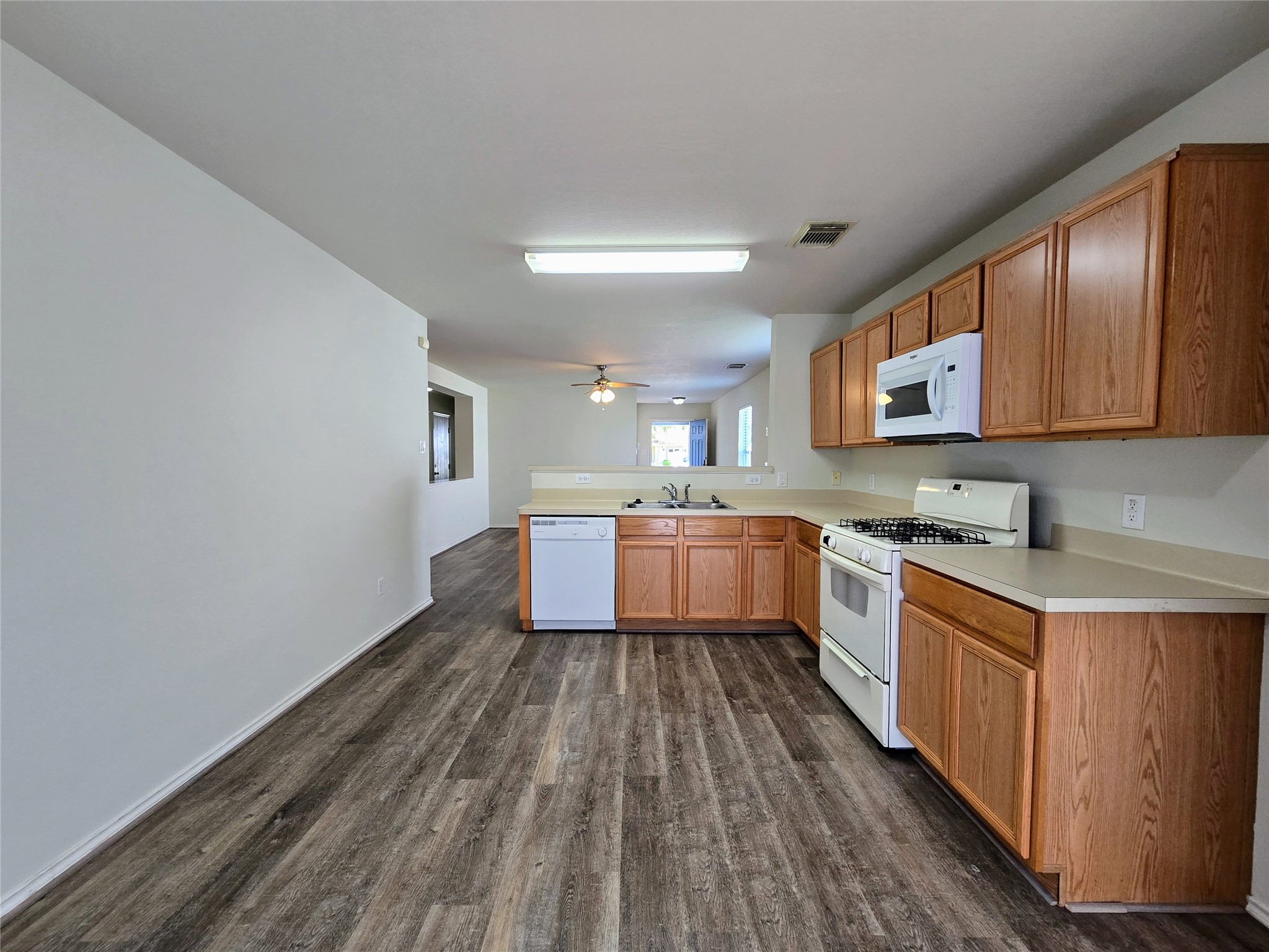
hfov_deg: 106.2
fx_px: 477
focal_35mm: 13
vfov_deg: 89.9
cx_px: 634
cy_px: 476
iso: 160
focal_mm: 2.2
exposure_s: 1/60
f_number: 2.2
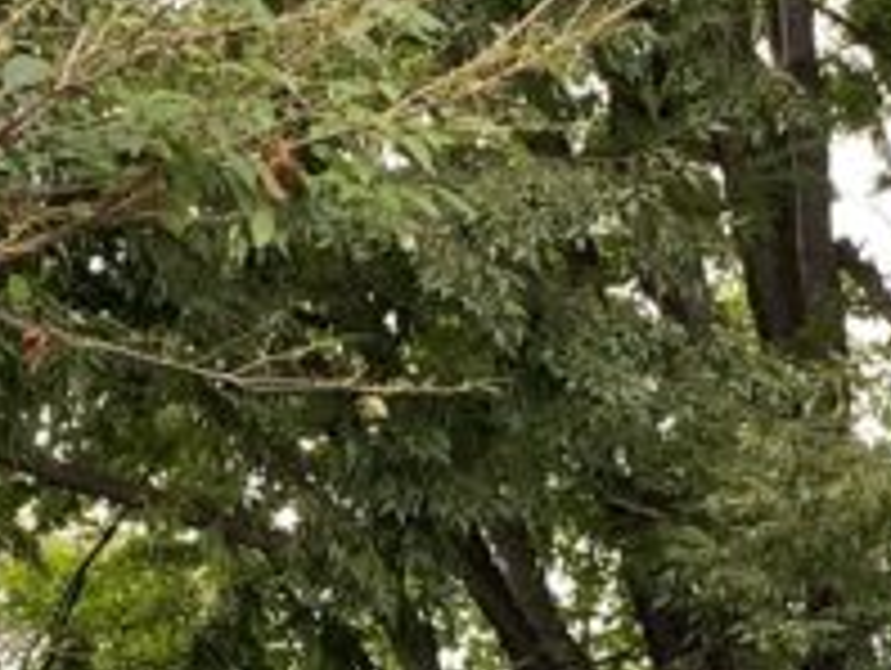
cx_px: 382
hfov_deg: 11.7
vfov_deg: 8.7
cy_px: 890
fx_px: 4329
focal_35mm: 168
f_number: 1.8
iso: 64
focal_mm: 4.25
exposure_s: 1/121
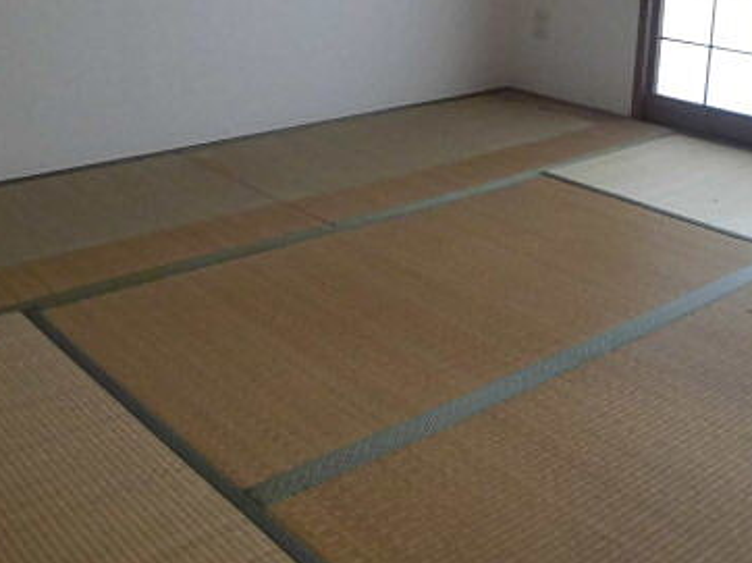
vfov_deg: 31.0
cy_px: 150
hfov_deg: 41.3
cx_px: 372
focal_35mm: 46
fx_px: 999
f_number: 3.5
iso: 800
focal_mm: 4.6
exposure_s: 1/60
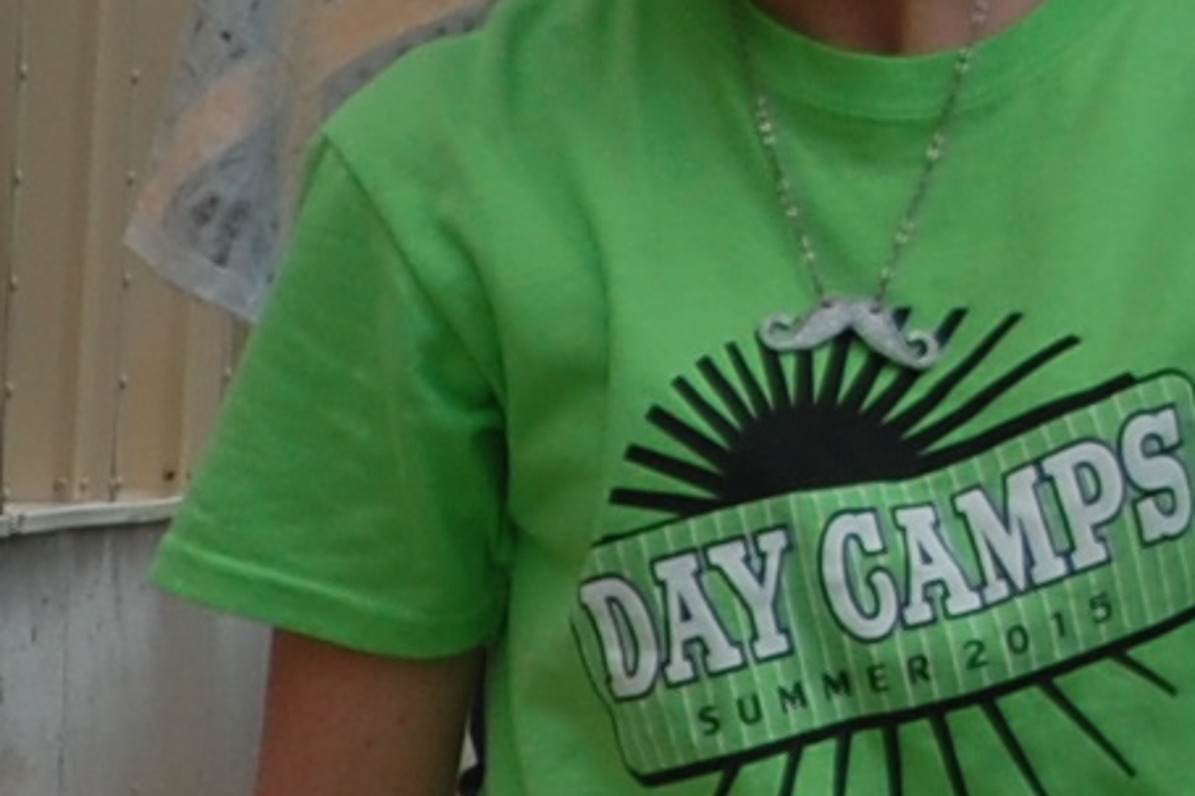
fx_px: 18094
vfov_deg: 2.5
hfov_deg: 3.7
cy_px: 1902
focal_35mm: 545
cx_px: -2445
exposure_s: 1/320
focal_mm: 55
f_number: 9
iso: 200
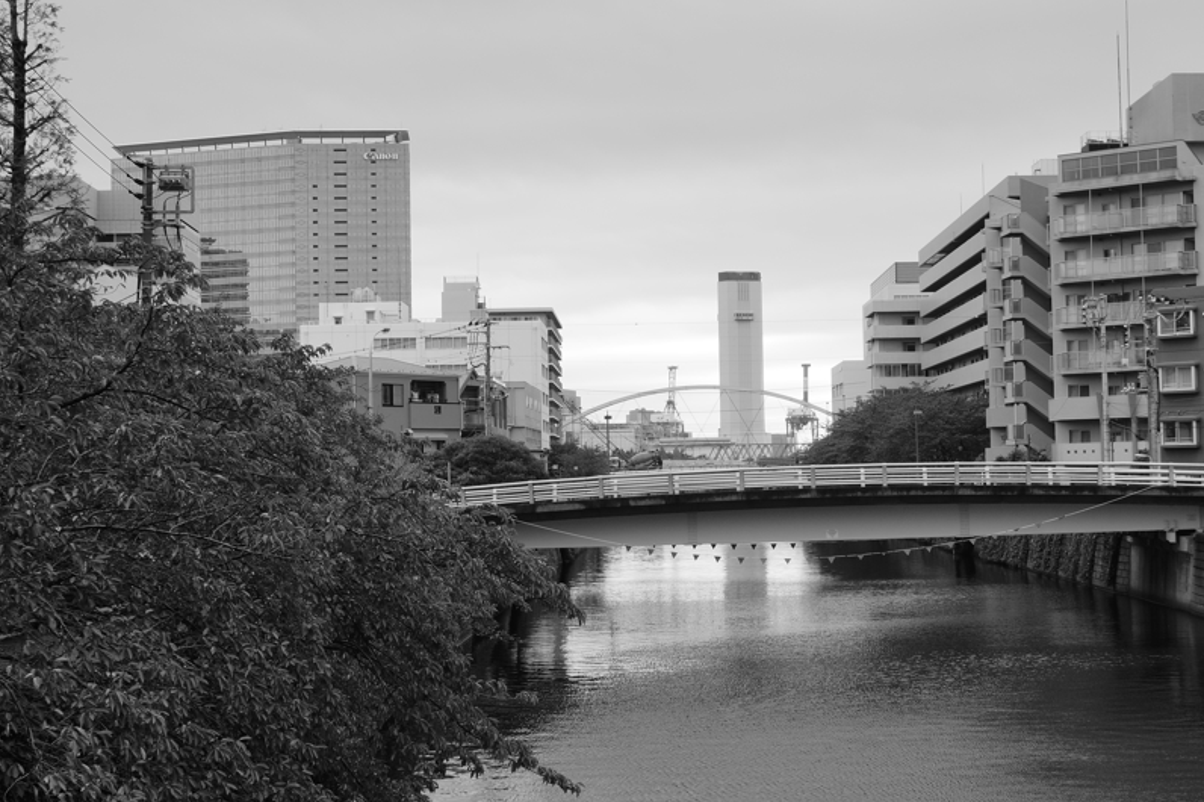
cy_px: 415
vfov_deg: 25.0
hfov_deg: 36.7
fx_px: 1805
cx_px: 750
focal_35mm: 54
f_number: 7.1
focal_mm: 28
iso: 100
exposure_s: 1/80
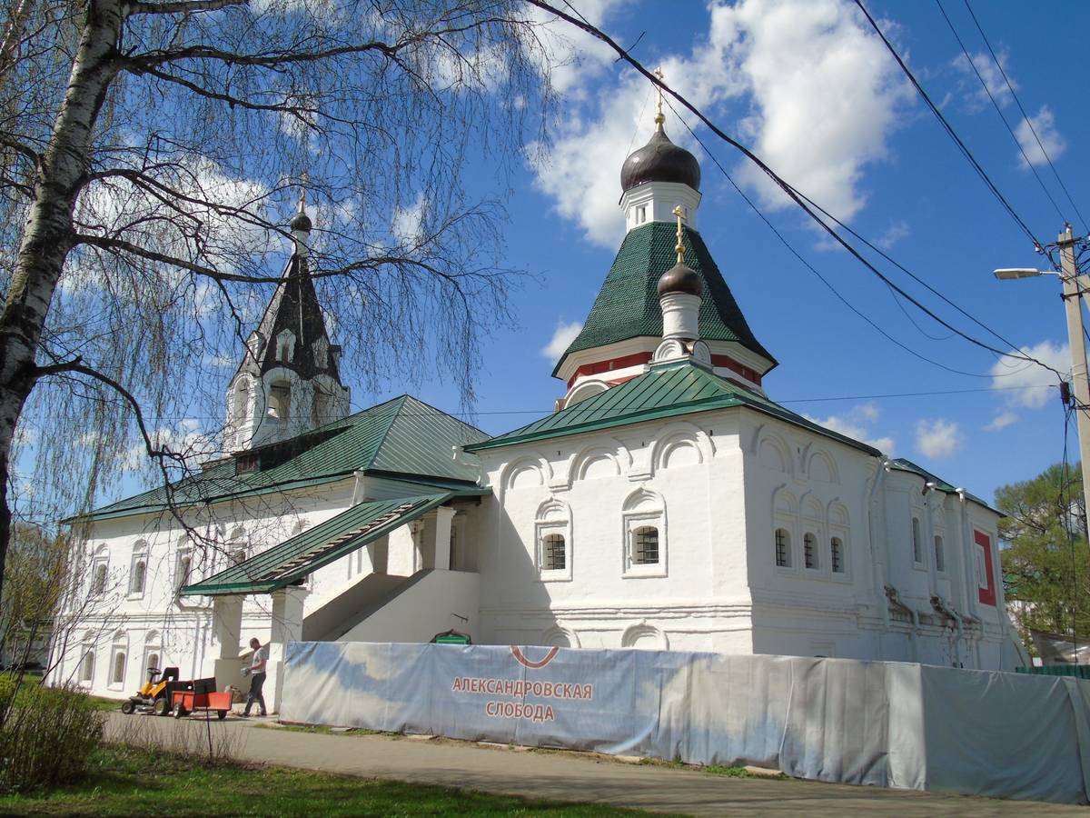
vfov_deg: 48.2
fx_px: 913
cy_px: 409
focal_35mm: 29
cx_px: 545
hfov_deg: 61.7
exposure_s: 1/1000
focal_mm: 5.2
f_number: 4
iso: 80
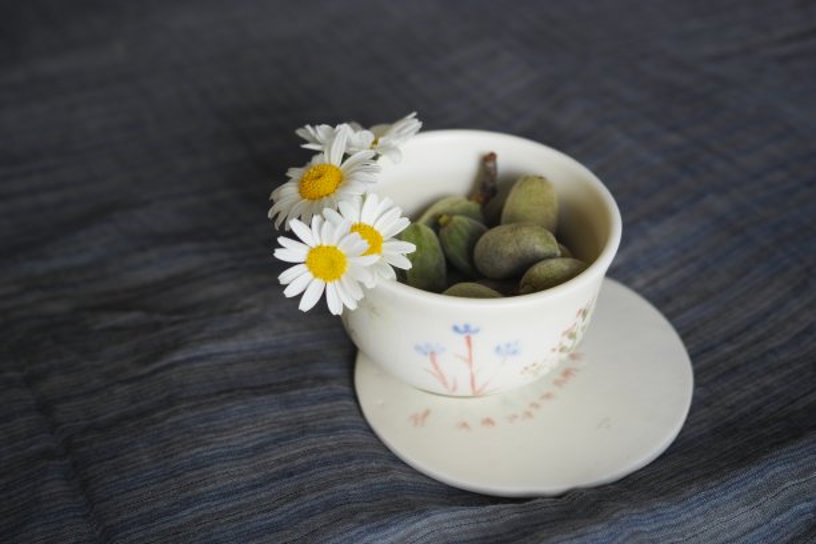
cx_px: 408
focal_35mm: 45
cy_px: 272
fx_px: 1020
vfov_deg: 29.9
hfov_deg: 43.6
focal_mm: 30
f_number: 3.5
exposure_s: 1/100
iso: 200
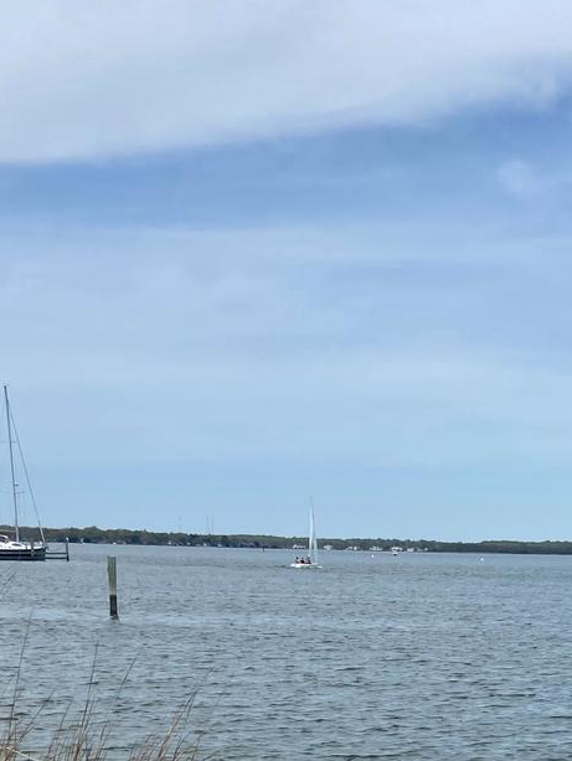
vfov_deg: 26.2
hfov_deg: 22.2
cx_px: 483
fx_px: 1431
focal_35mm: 65
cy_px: 942
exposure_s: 1/4274
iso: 32
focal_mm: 4.25
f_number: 1.8
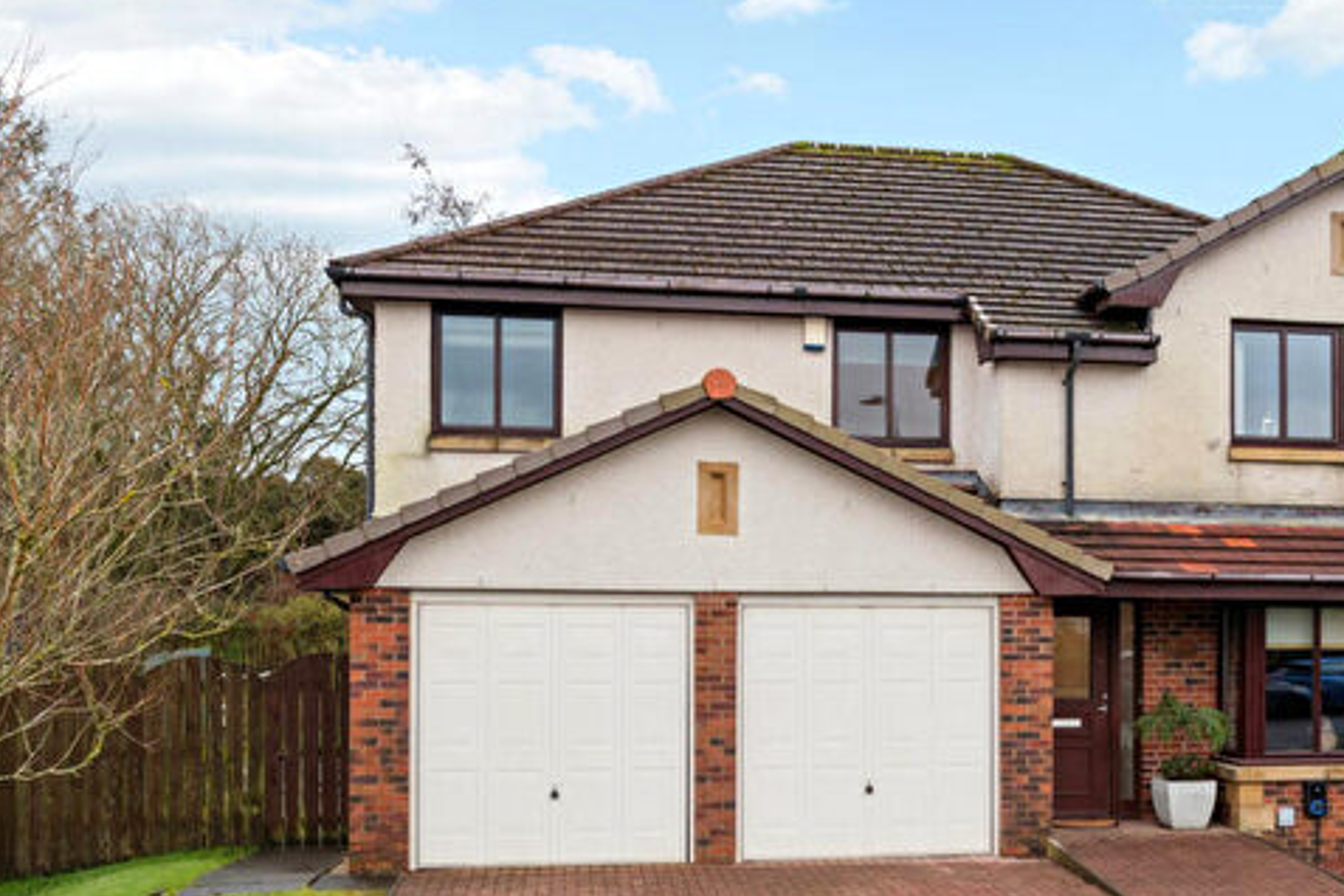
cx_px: 966
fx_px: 1643
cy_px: 528
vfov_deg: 30.4
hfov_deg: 43.4
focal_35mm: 44
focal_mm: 20
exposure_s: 1/160
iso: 400
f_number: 6.3
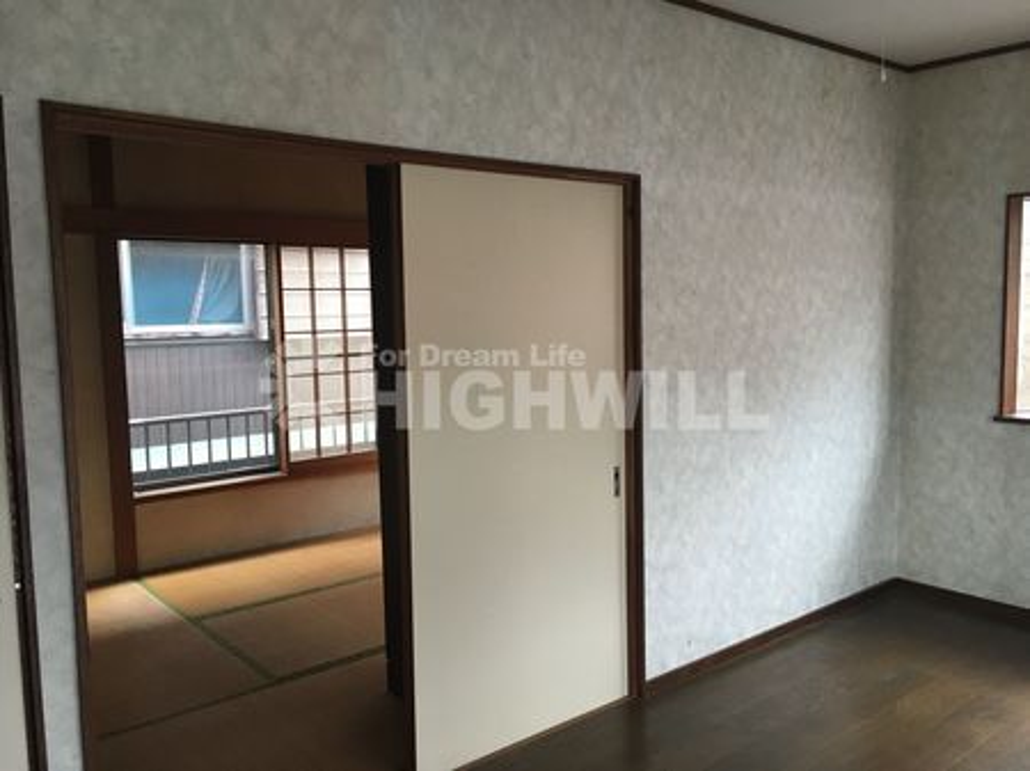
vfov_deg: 48.2
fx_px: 862
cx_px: 515
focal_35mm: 29
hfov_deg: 61.7
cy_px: 386
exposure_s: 1/30
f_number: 2.2
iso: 40
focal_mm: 4.15
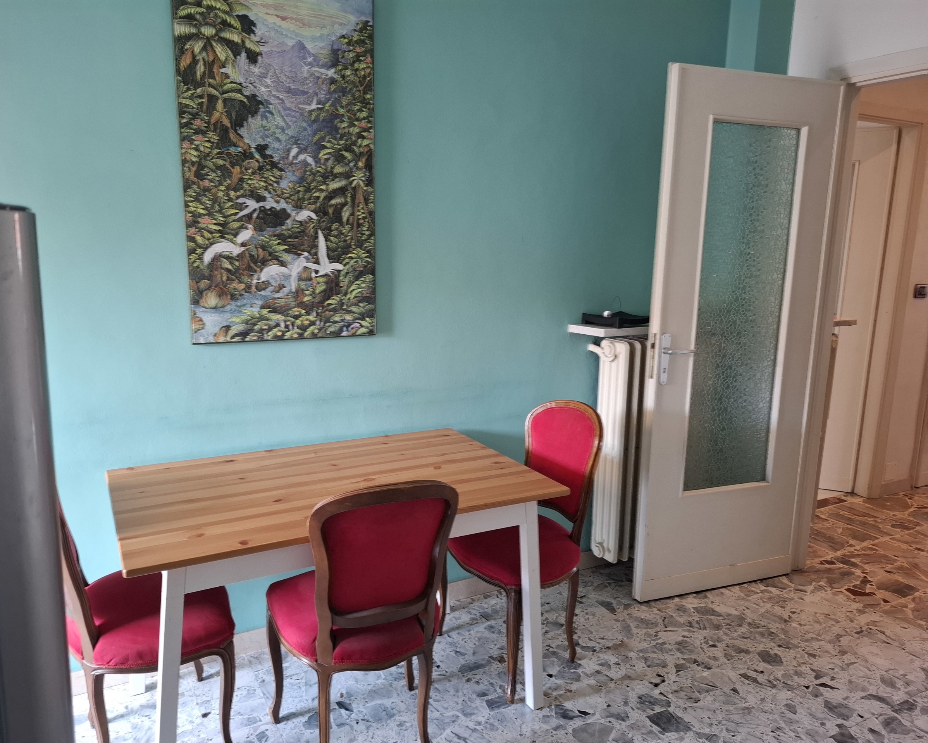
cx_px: 433
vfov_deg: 58.8
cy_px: 372
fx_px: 659
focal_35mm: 24
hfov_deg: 70.2
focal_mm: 5.54
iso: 250
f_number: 1.8
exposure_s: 1/33
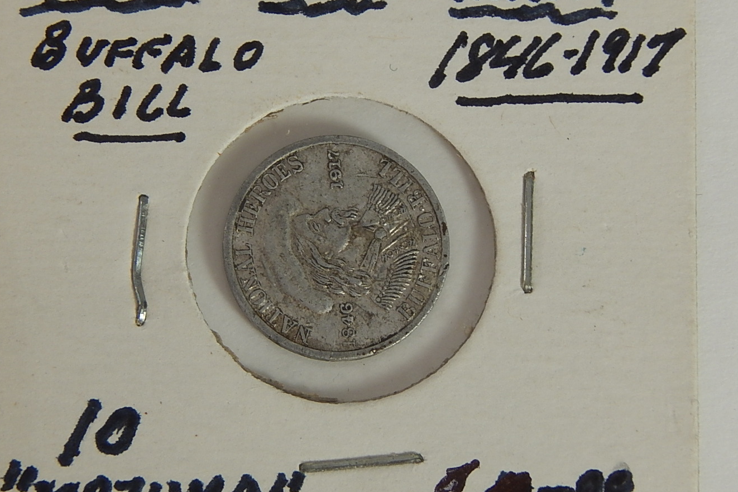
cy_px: 266
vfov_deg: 4.7
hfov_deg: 7.1
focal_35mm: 292
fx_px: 5985
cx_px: 314
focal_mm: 41.7
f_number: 5.6
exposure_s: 1/30
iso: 125
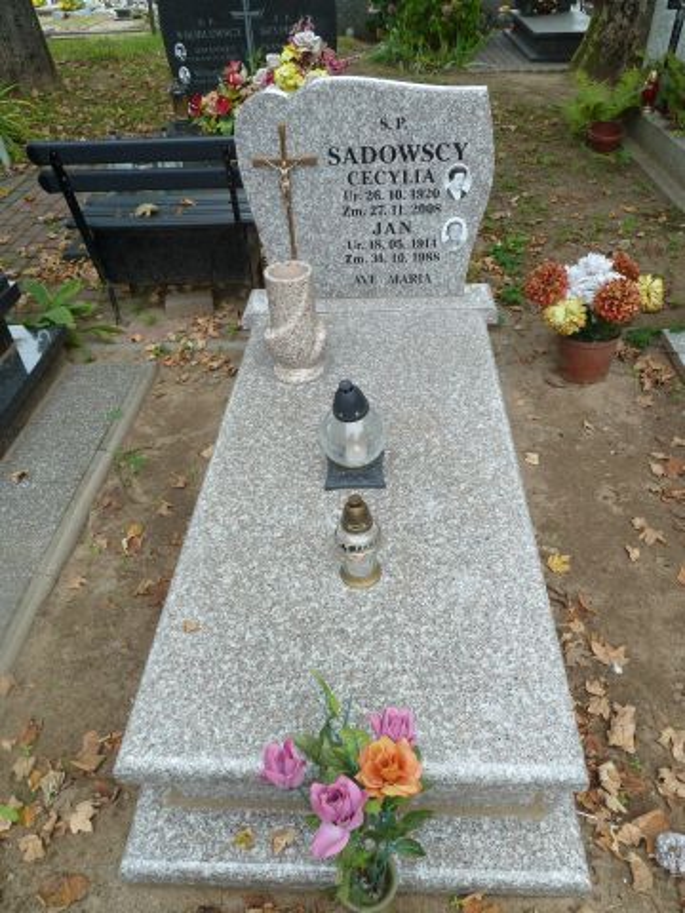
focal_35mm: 25
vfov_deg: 69.4
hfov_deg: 54.9
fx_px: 660
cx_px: 342
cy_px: 456
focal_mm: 4.1
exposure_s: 1/100
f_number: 4
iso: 80
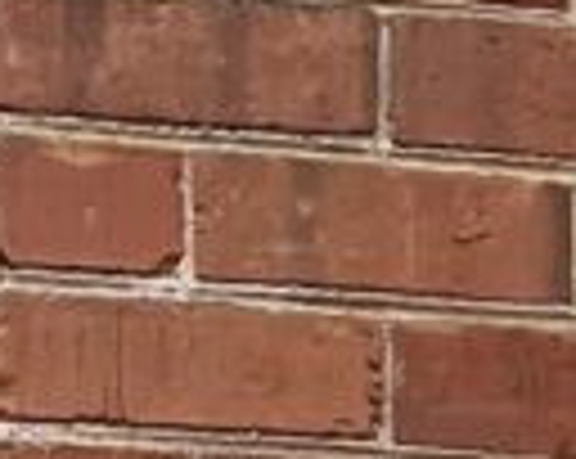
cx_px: -243
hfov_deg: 3.2
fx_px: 10230
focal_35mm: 601
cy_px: 2259
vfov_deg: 2.5
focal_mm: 9
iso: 50
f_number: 2.8
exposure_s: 1/99
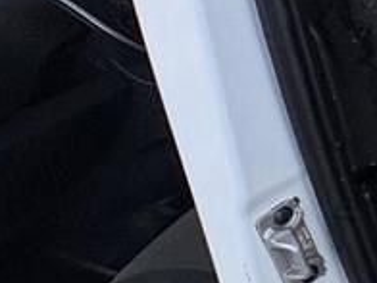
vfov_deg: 22.2
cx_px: 841
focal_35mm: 64
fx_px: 697
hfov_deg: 16.7
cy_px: 12
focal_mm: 2.22
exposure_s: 1/99
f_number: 2.2
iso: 64
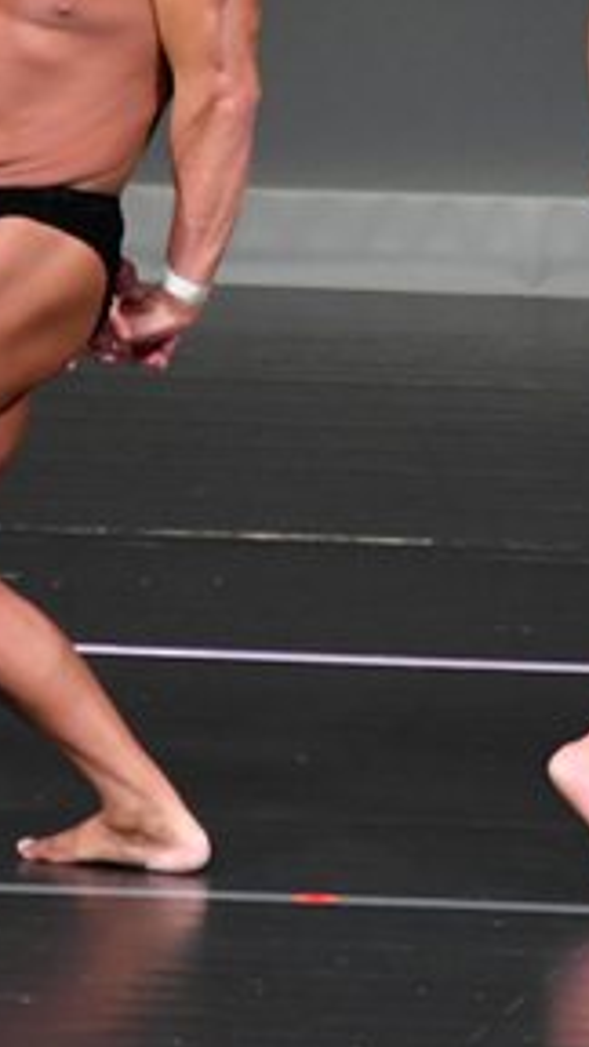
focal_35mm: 973
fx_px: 27016
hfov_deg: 1.2
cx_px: 711
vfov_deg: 2.2
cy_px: 167
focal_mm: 230
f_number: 5.6
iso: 4000
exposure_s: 1/400
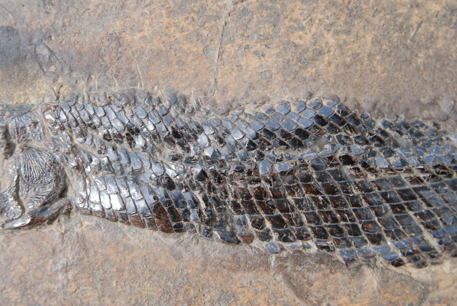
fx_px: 953
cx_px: 228
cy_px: 153
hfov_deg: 27.0
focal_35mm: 75
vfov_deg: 18.2
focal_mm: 50
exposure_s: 1/125
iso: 140
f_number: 5.6
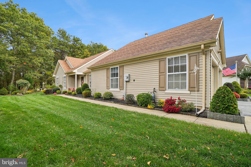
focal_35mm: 16
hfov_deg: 96.7
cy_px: 84
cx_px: 126
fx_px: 112
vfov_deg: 73.7
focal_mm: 16
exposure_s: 1/160
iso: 400
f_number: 7.1
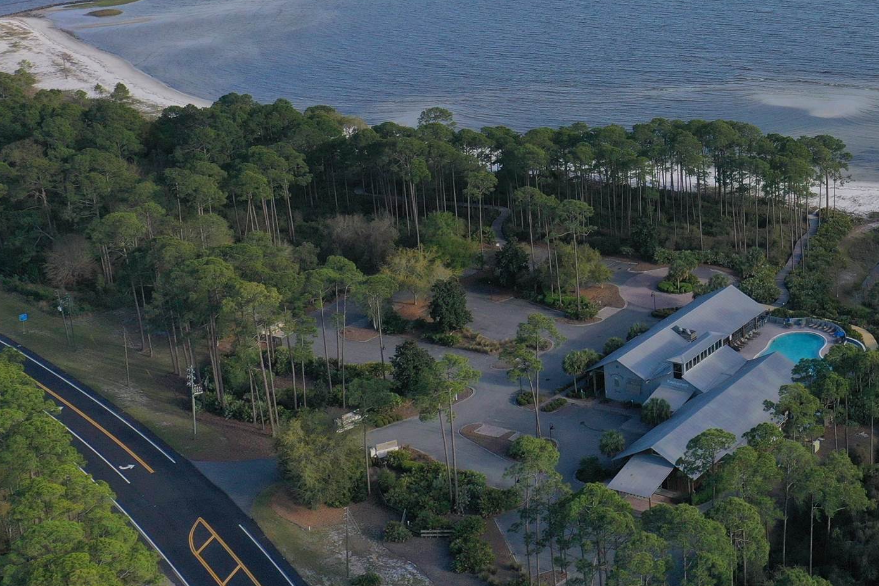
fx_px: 1514
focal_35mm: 62
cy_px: 64
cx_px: 946
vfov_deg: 21.5
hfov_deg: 29.5
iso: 100
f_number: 5.6
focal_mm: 10.26
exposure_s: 1/400
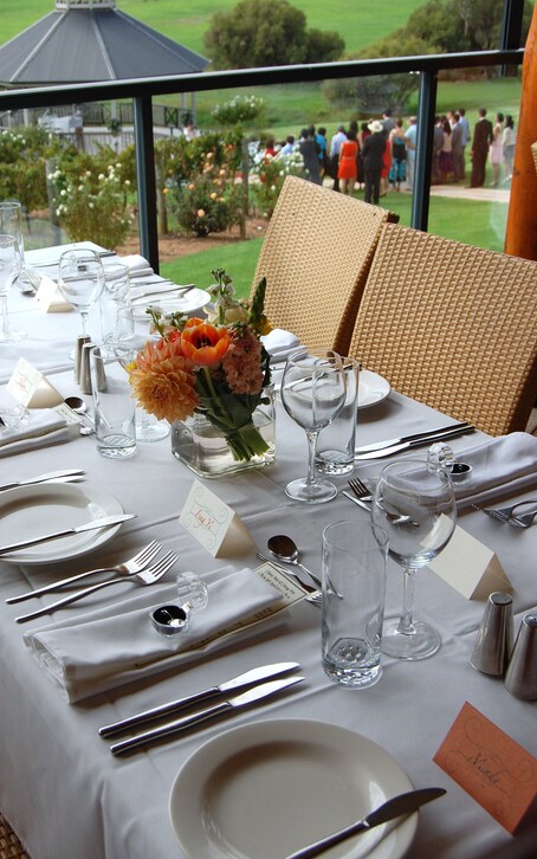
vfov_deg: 47.2
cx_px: 236
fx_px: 983
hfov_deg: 30.5
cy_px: 428
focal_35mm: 42
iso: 200
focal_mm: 26
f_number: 8
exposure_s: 1/250
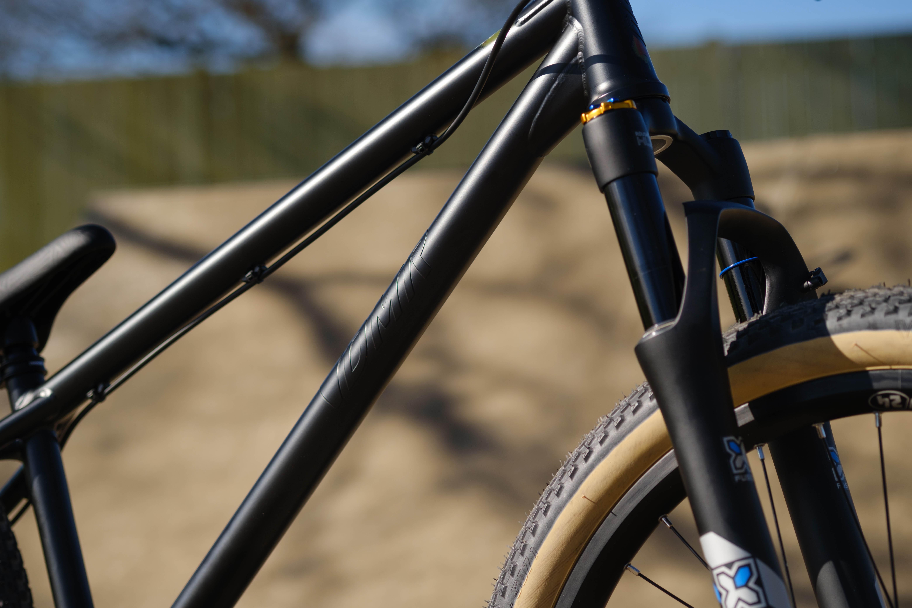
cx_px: 456
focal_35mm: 90
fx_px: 2280
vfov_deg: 15.2
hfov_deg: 22.6
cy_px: 304
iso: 125
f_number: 3.2
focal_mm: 60
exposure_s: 1/2000
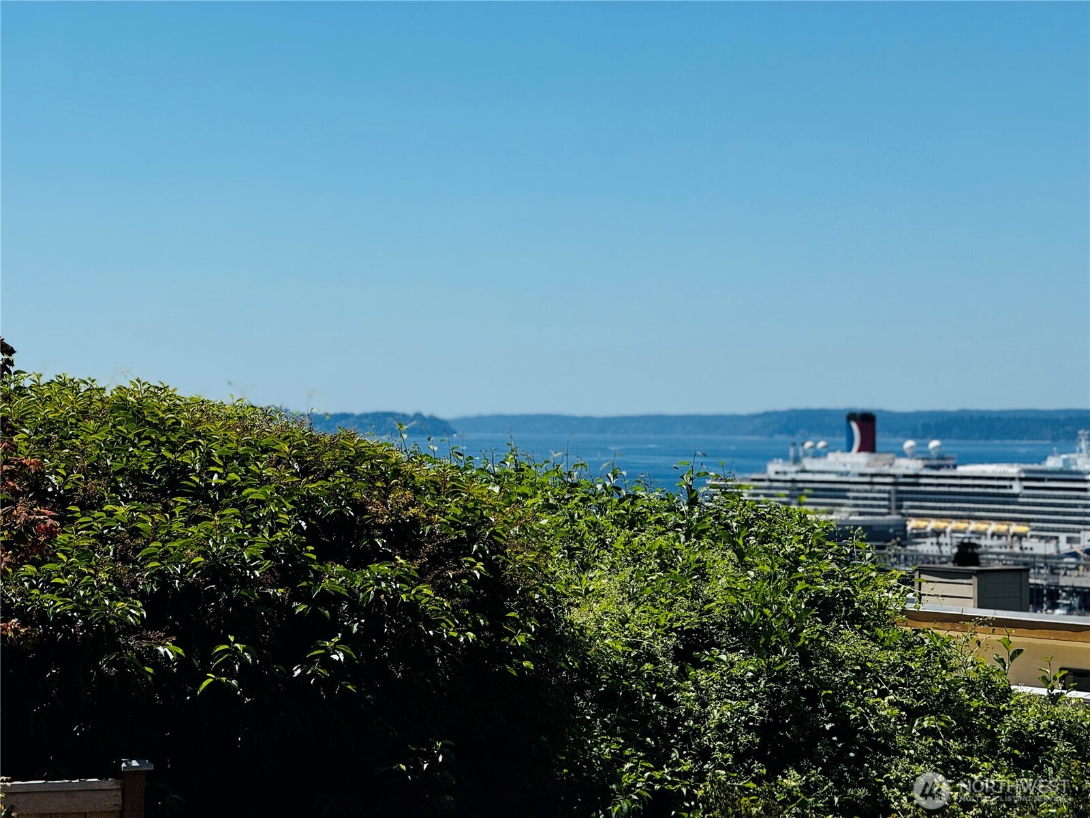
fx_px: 3779
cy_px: 409
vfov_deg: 12.3
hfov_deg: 16.4
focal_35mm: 120
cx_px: 545
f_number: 2.8
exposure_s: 1/1969
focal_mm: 15.66
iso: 50
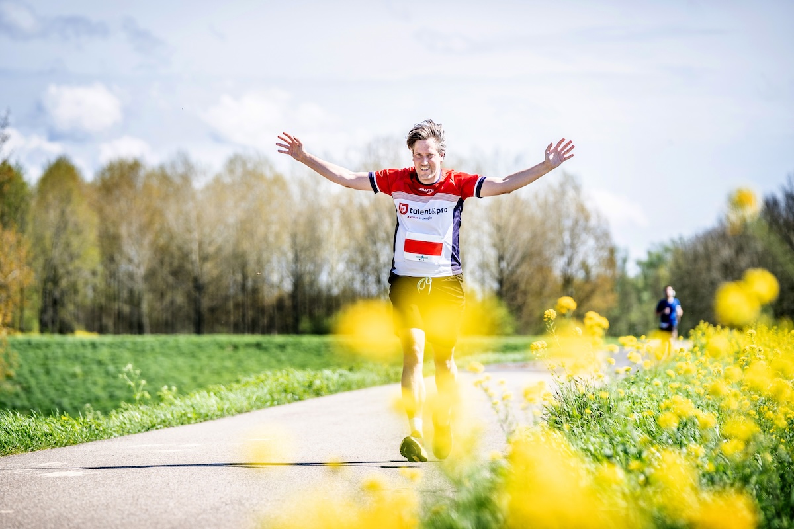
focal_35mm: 136
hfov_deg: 15.1
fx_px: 2999
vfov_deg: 10.1
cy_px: 264
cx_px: 397
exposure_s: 1/1250
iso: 125
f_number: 3.2
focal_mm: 136
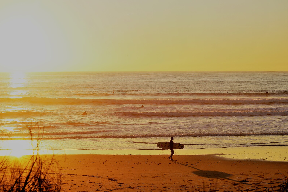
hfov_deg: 22.4
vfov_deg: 15.0
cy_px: 96
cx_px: 144
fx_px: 728
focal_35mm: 91
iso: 200
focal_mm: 60
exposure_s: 1/400
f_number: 6.3
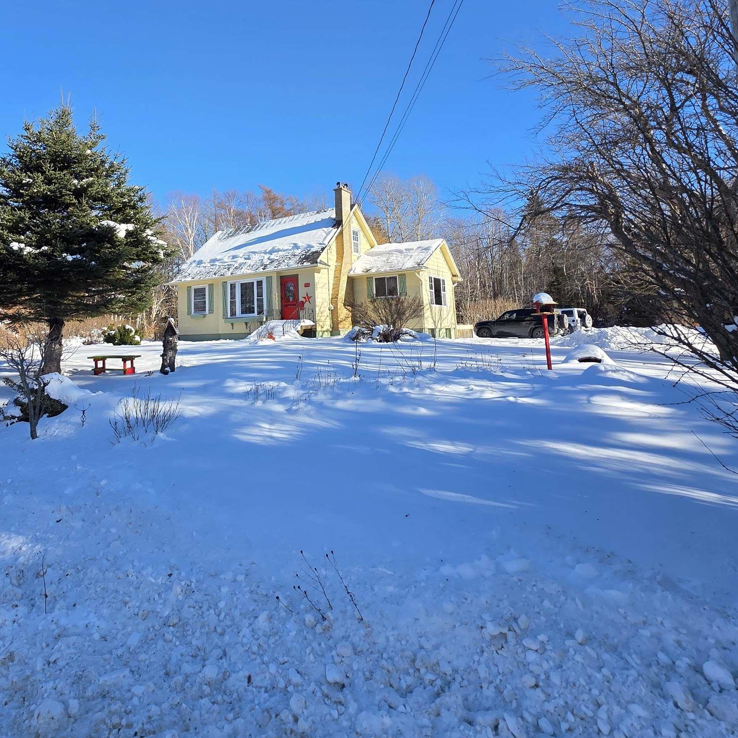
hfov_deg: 73.1
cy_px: 268
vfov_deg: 73.3
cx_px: 262
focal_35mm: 20
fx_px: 482
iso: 40
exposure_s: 1/1011
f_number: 1.9
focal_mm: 2.2
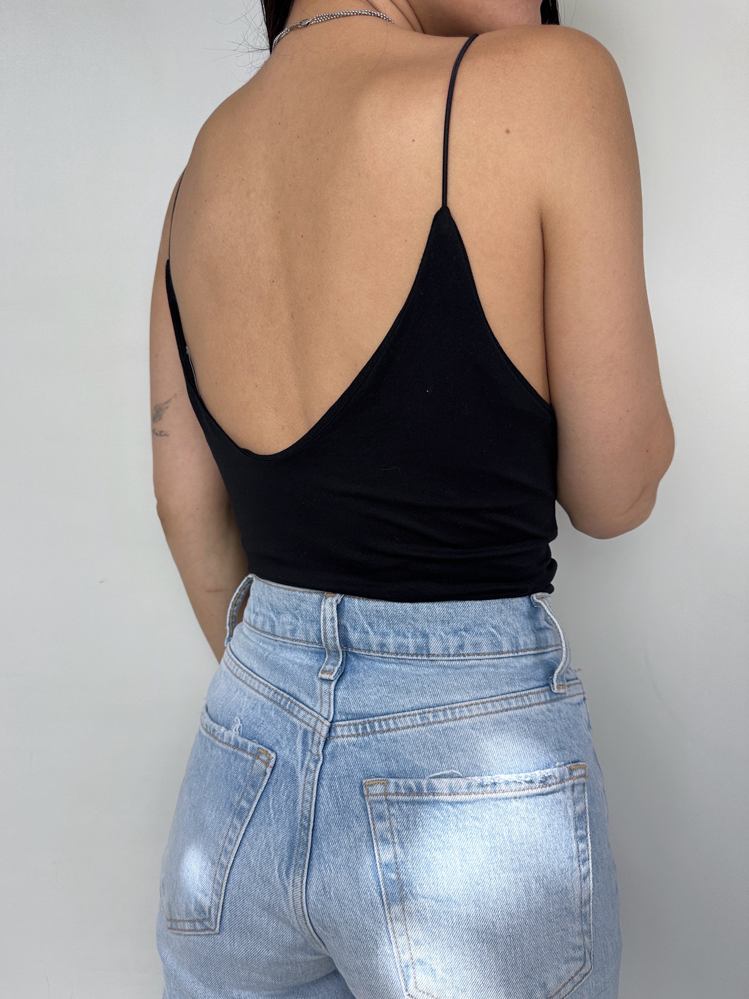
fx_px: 692
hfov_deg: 56.8
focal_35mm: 24
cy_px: 500
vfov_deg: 71.6
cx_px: 374
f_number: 1.78
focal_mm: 6.86
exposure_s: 1/471
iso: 80
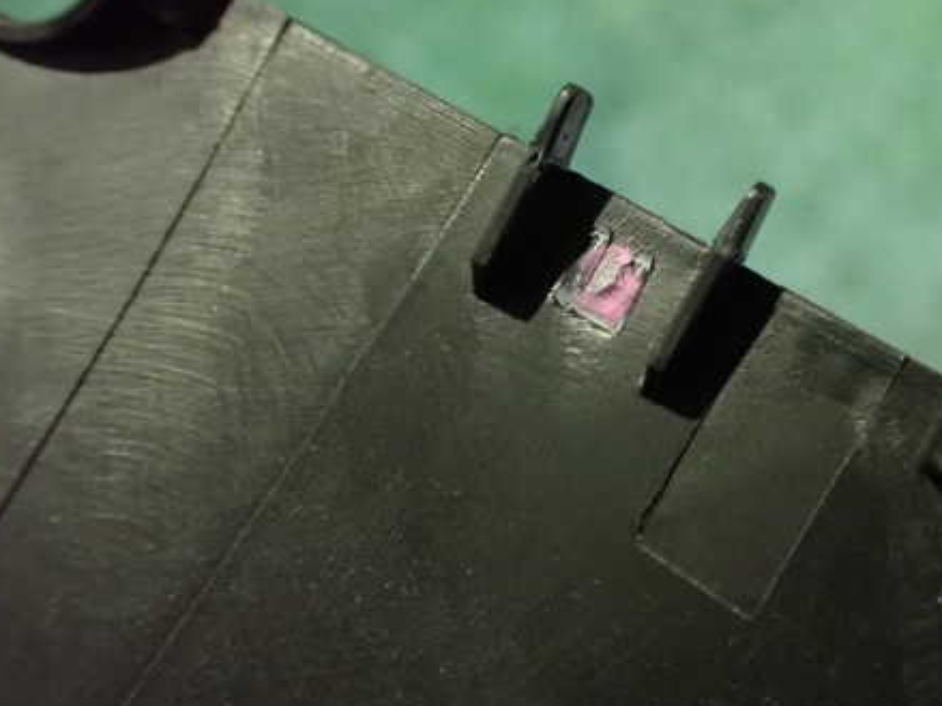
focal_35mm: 41
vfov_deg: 35.0
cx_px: 586
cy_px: 288
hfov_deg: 45.4
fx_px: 1115
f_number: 2.3
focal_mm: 5.4
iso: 1250
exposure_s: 1/30
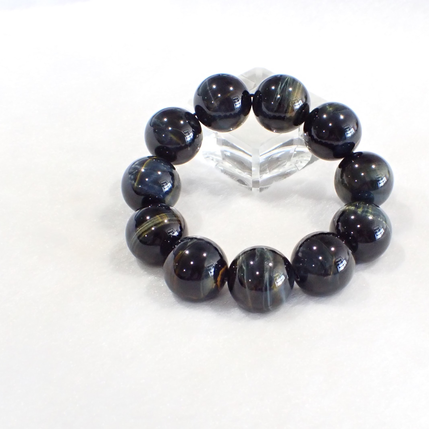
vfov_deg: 46.0
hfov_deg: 45.8
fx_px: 505
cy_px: 215
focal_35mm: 36
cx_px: 259
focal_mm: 5.4
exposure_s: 1/125
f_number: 3.2
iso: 640
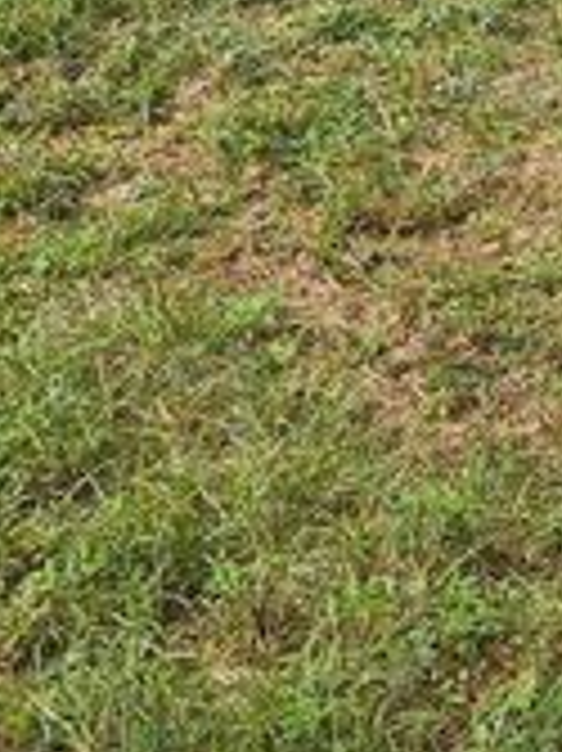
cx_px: 904
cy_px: -597
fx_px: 1994
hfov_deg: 14.7
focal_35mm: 92
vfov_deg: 17.4
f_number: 1.7
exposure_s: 1/296
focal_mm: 6.3
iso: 10
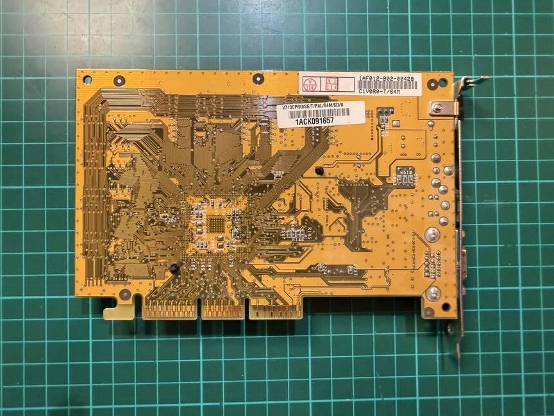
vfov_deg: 54.9
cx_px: 280
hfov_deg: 69.4
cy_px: 204
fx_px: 400
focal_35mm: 25
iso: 320
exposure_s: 1/49
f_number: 2.2
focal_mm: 2.22
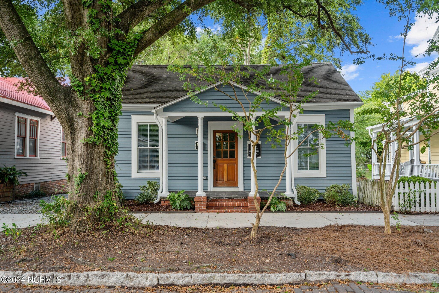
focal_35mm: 31
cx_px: 220
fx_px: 378
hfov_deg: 60.3
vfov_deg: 42.3
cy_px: 146
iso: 200
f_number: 4
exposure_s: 1/80
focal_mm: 31
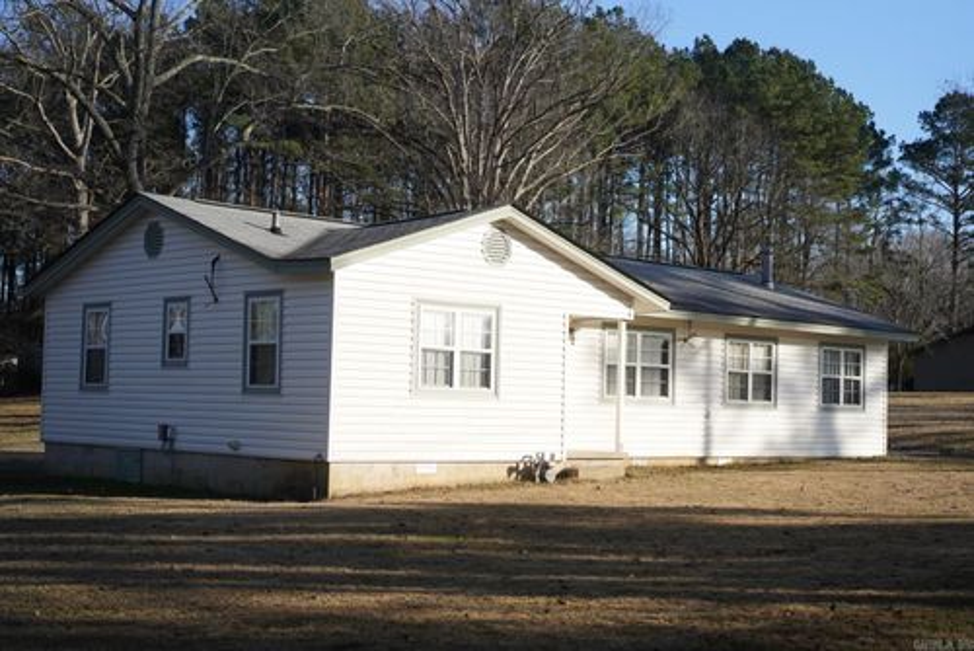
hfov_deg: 36.2
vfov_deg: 24.7
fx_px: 1489
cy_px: 326
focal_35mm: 55
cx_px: 487
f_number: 2.8
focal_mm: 55
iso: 800
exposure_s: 1/8000
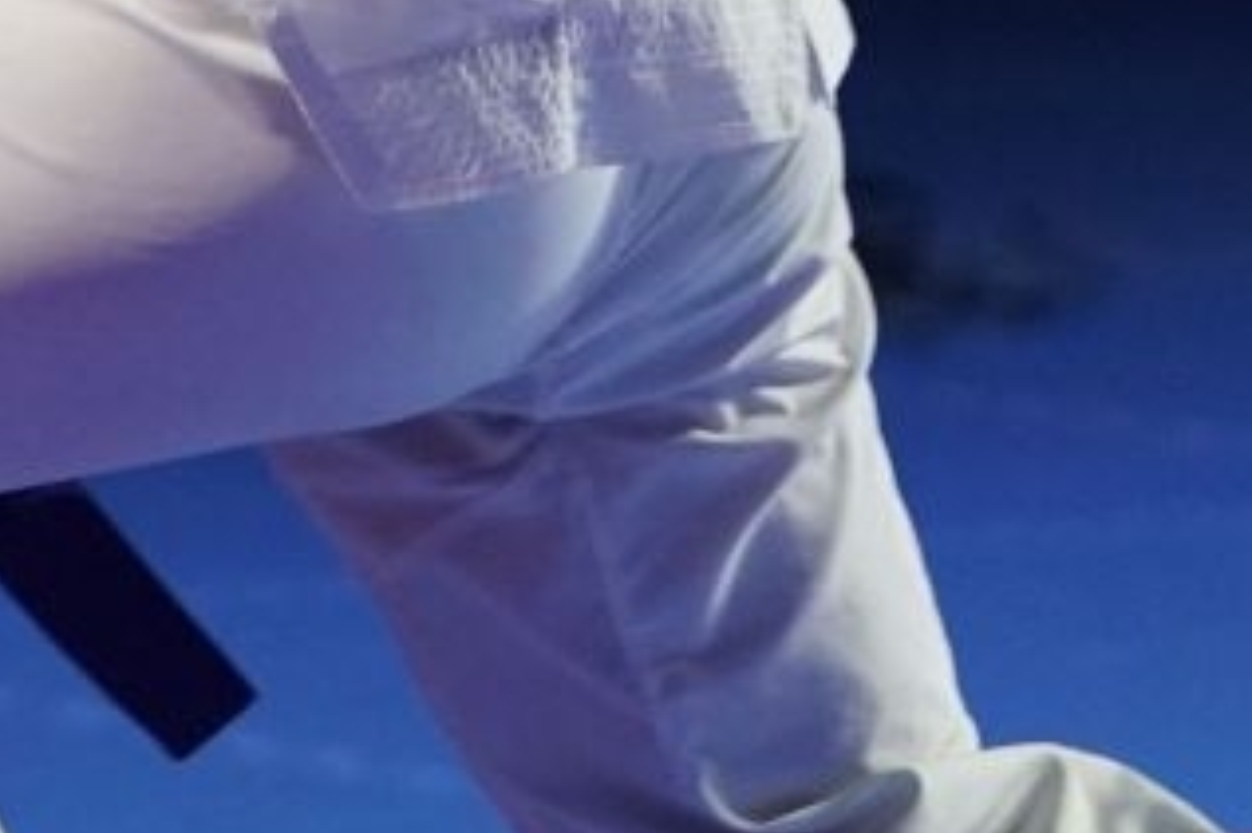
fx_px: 23323
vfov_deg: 2.0
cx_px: -814
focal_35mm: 671
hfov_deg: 3.1
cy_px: -1437
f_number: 2.8
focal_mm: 118
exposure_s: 1/1000
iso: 3200
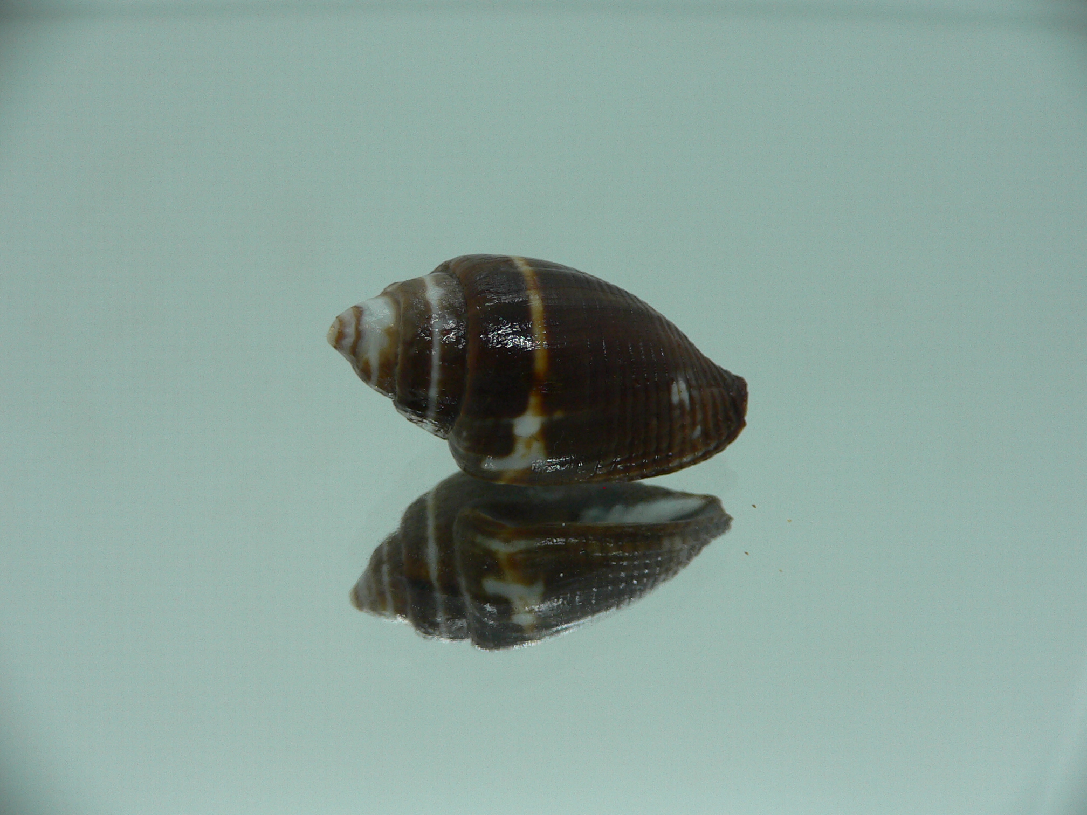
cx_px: 544
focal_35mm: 35
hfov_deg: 52.6
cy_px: 408
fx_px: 1099
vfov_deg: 40.7
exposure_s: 1/60
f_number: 2.8
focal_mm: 4.6
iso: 80
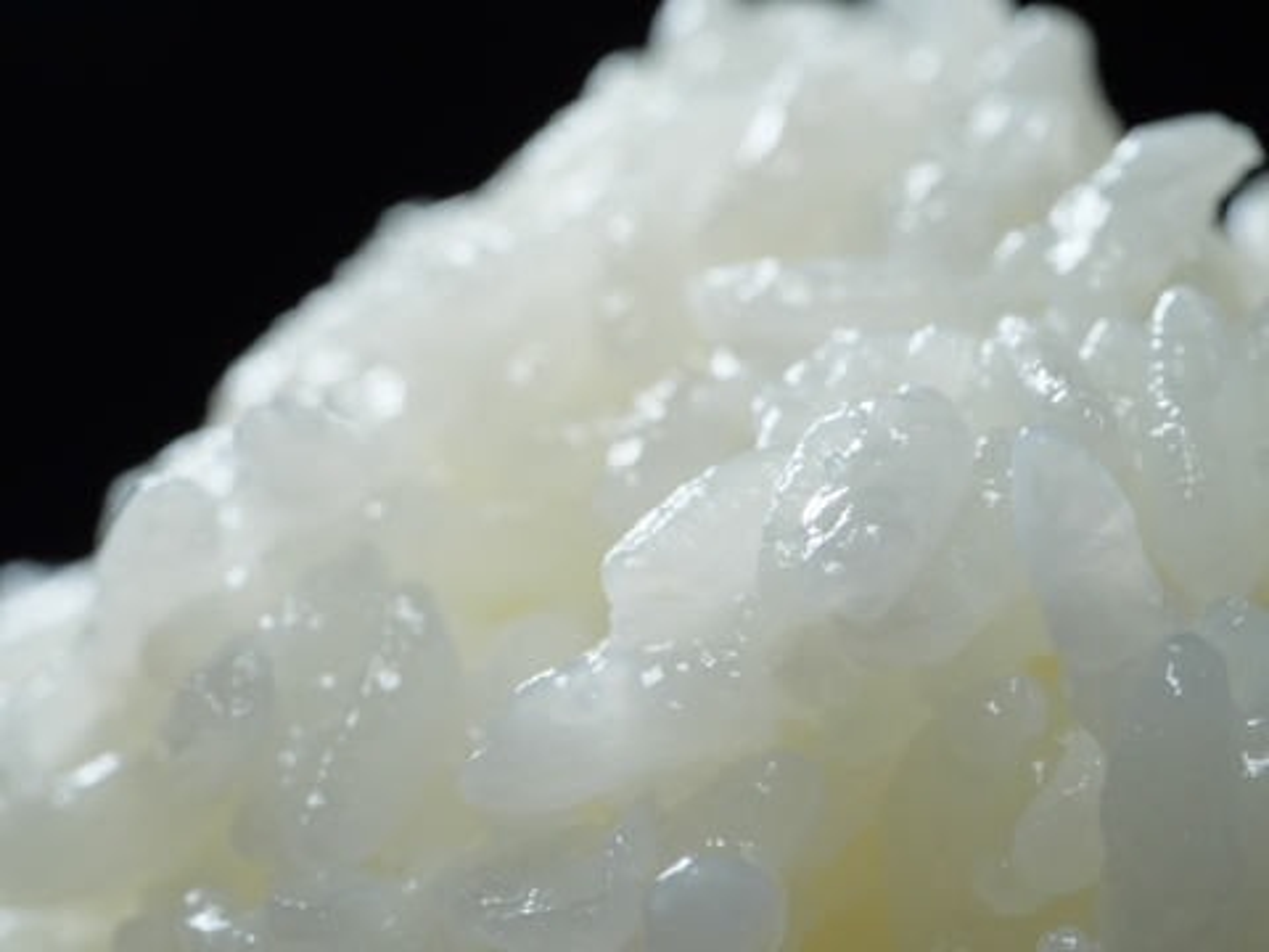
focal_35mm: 90
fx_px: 3299
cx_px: 634
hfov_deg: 21.8
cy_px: 476
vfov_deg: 16.4
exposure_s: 1/160
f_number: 10
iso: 800
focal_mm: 45
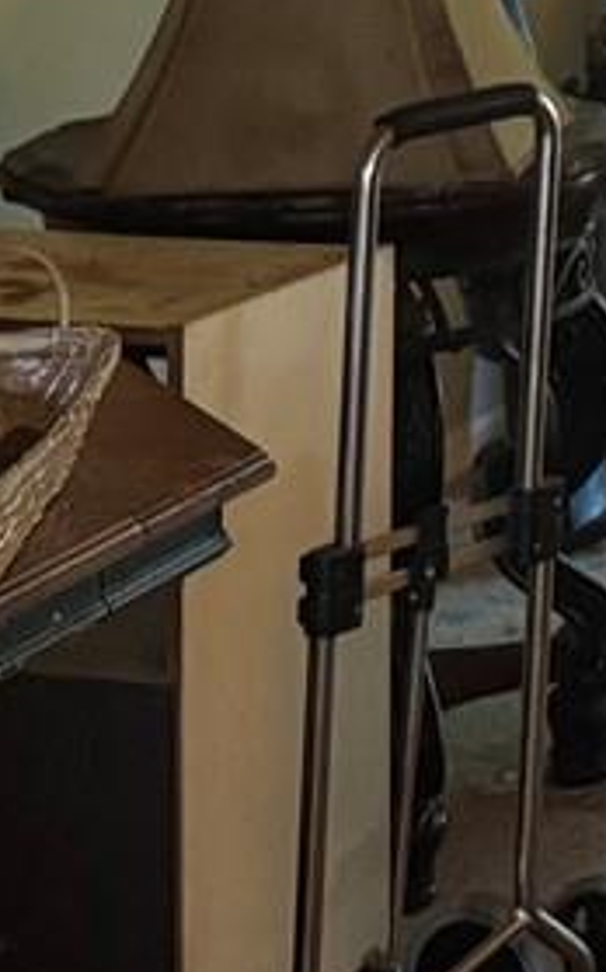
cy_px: -404
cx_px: 1689
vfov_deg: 13.6
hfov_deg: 8.0
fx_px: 3864
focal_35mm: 146
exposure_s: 1/60
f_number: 1.78
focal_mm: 6.76
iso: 640
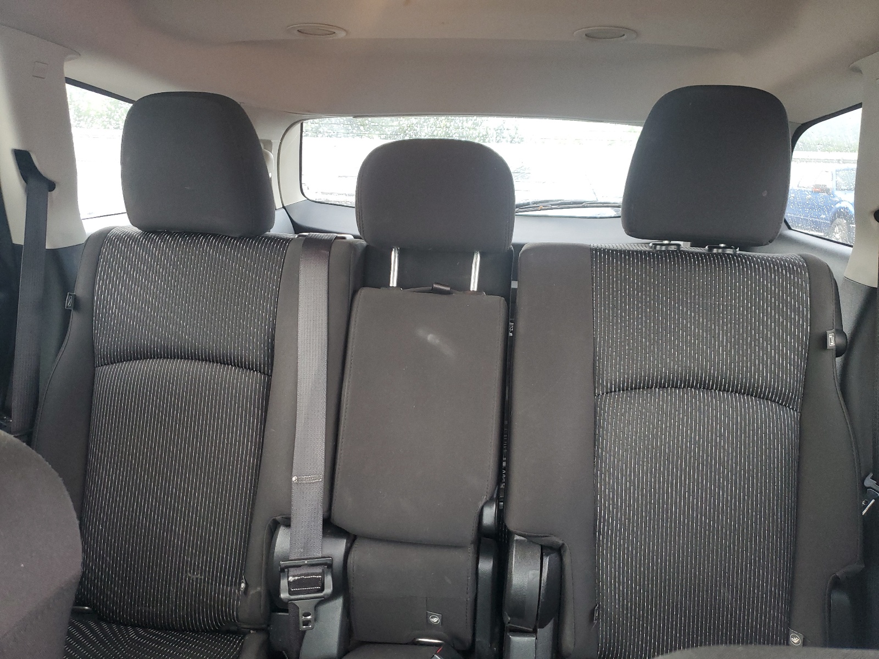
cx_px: 440
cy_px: 330
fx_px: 660
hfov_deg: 67.3
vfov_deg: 53.1
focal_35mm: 26
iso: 143
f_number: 1.5
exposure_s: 1/60.2
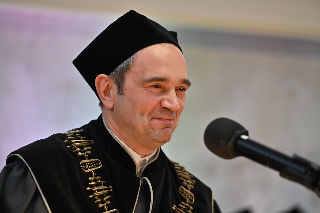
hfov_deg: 15.8
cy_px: 106
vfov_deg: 10.5
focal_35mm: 130
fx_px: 1155
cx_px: 160
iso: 2200
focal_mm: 130
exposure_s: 1/200
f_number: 2.8
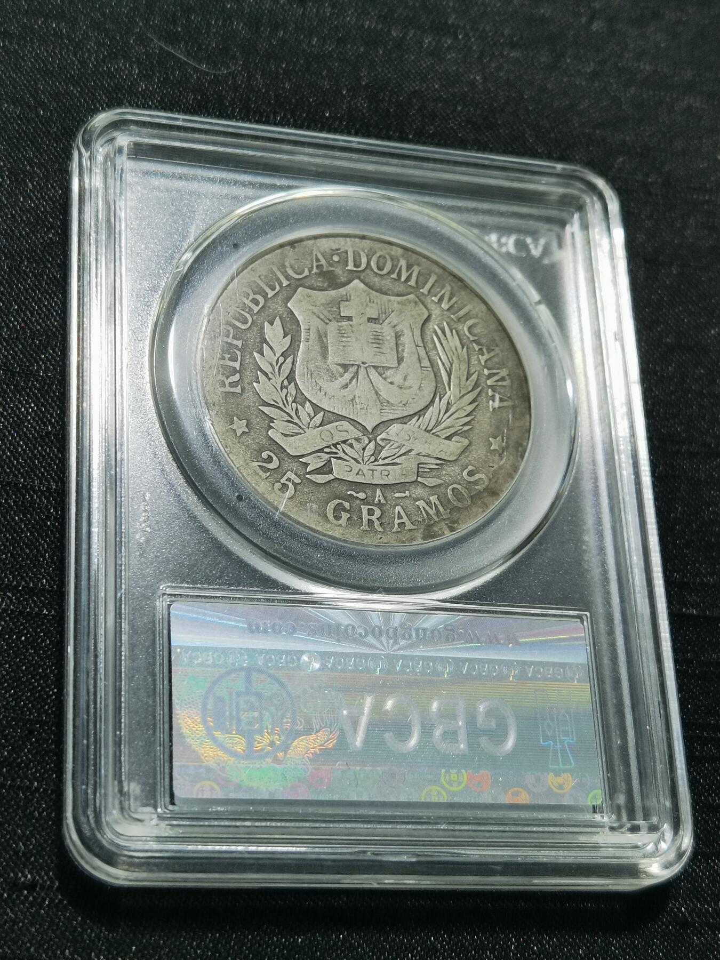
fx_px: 1775
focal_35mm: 64
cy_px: 480
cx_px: 360
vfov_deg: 30.3
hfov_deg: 22.9
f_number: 1.9
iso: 80
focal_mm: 6.67
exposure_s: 1/100
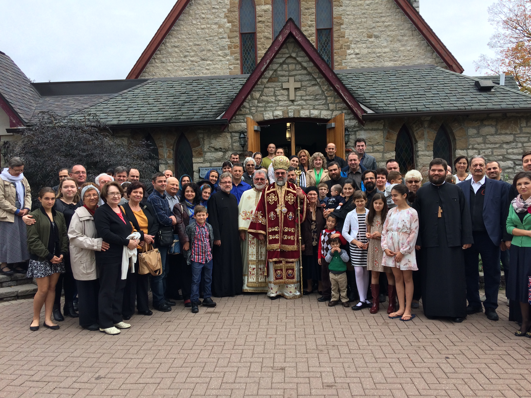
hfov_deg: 61.7
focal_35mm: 29
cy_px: 199
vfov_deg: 48.2
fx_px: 445
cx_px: 266
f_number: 2.2
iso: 32
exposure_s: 1/855
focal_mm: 4.15
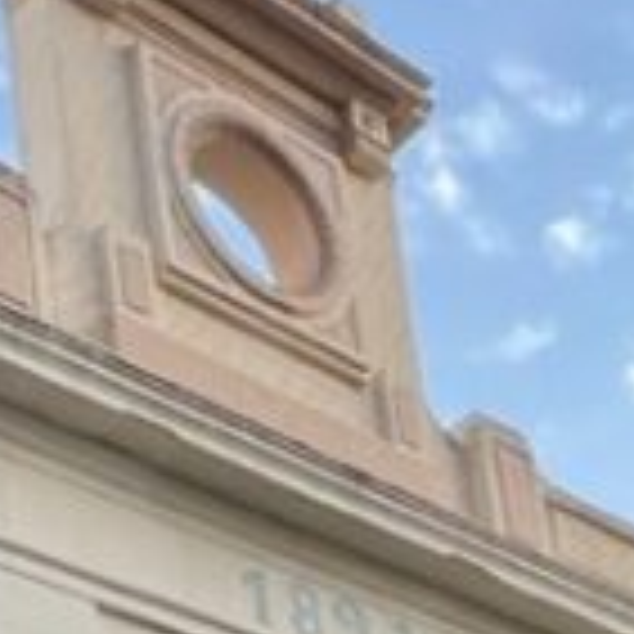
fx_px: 2031
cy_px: 1313
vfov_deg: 14.4
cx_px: 643
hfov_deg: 17.3
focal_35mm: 98
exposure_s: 1/107
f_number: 1.8
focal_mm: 1.57
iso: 32
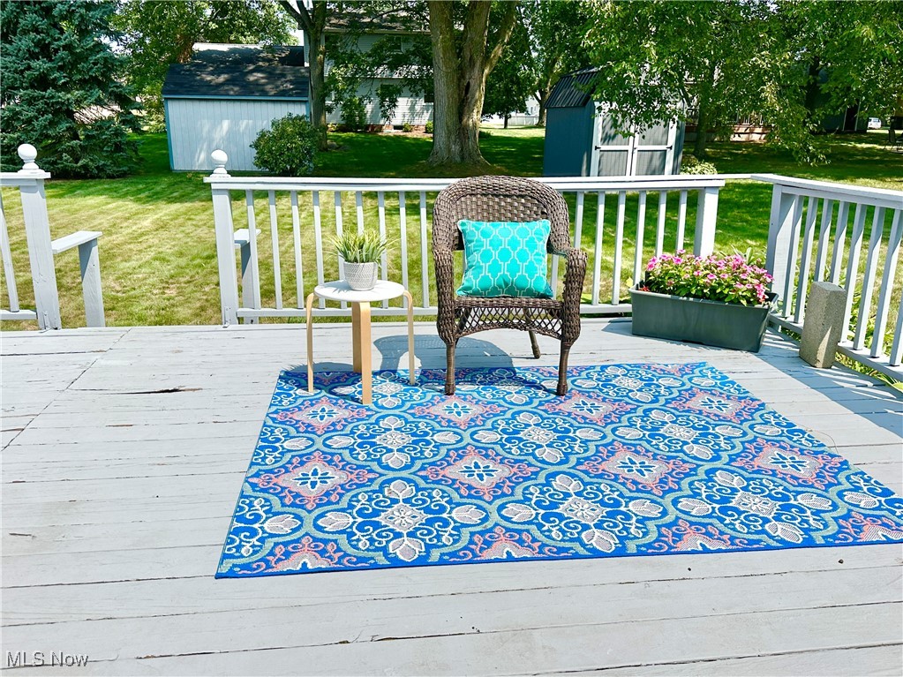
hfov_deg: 71.6
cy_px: 338
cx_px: 452
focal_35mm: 24
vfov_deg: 56.8
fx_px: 626
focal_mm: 6.86
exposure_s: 1/5848
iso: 80
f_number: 1.78
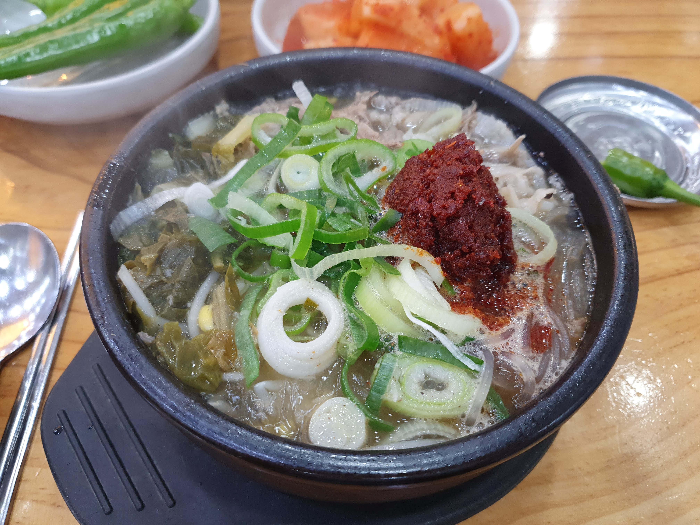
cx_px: 350
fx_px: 526
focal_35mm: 26
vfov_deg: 53.1
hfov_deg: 67.3
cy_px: 262
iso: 160
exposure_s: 1/60
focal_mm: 4.32
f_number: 1.5
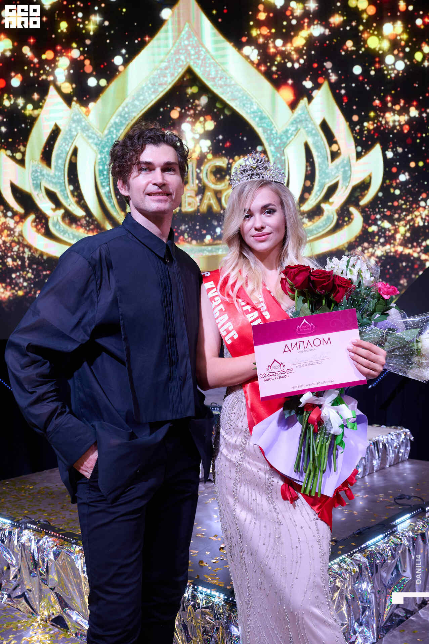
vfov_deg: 51.9
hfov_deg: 35.9
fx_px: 662
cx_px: 214
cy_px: 322
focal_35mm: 37
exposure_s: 1/250
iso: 1600
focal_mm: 37
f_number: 5.6
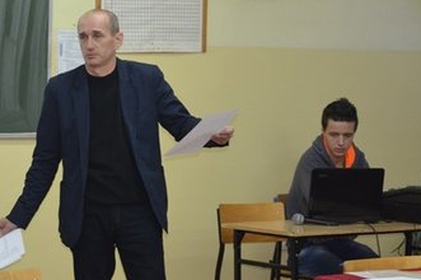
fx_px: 1892
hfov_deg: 12.6
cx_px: 69
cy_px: 169
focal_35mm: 162
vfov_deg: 8.5
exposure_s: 1/60
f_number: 5.6
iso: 1800
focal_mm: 55
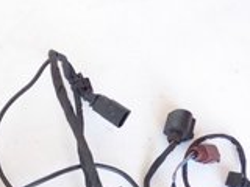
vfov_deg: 23.2
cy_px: 195
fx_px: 433
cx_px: -9
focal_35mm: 60
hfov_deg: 29.7
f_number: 3.3
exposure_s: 1/125
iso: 1600
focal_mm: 4.3
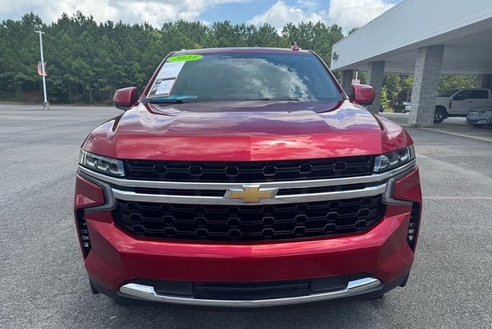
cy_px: 185
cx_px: 242
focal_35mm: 26
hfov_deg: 69.4
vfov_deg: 49.5
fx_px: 355
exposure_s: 1/1678
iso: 80
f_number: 1.78
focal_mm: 6.76
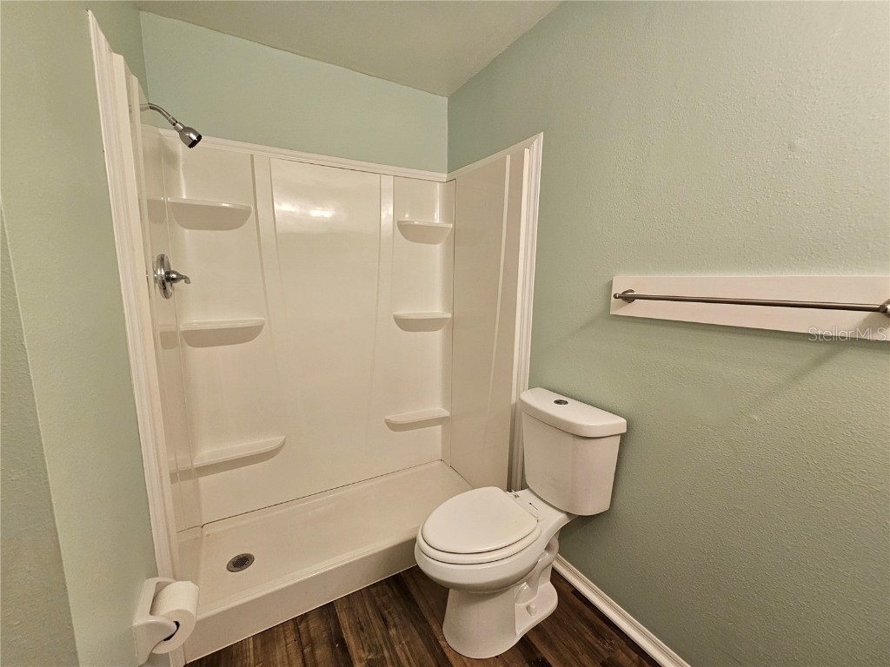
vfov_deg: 89.9
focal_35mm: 13
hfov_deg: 106.2
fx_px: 334
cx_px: 445
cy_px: 334
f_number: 2.2
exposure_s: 1/60
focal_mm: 2.2
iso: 200
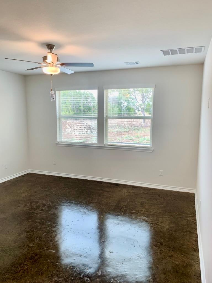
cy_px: 142
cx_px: 106
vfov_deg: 67.3
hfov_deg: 53.1
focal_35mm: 26
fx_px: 212
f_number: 1.8
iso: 50
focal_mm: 4.25
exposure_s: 1/120
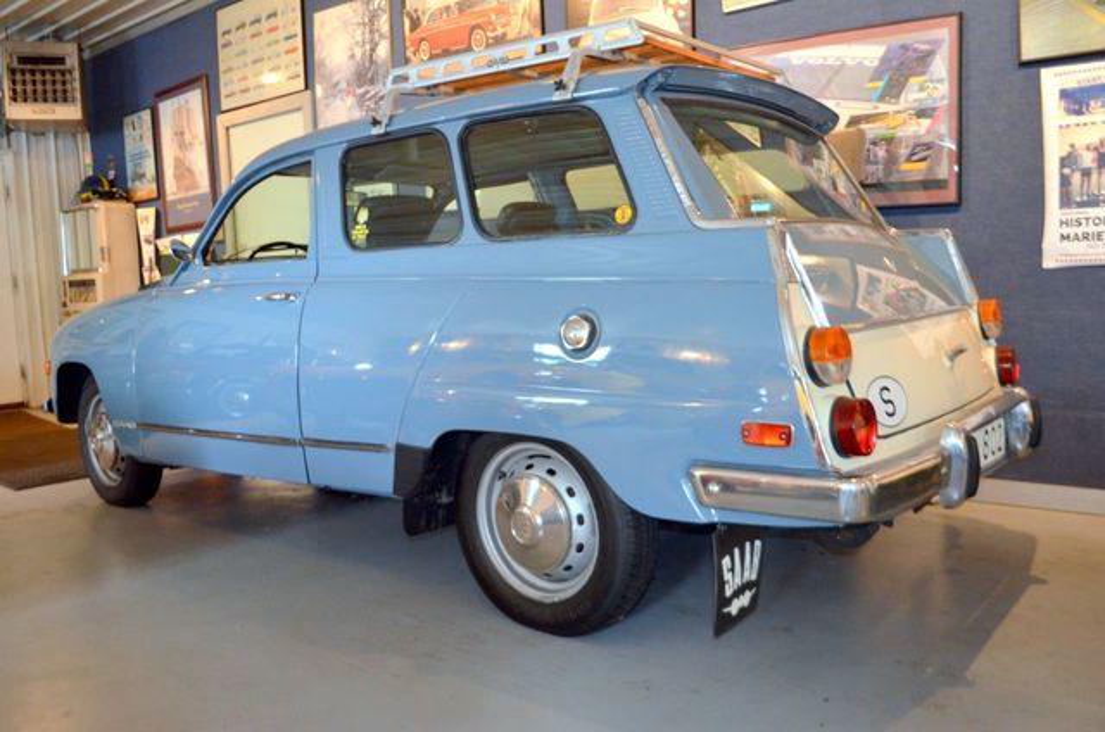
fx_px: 919
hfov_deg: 62.0
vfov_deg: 43.4
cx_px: 552
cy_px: 366
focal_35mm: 30
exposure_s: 1/60
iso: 2000
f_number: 3.8
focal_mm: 20
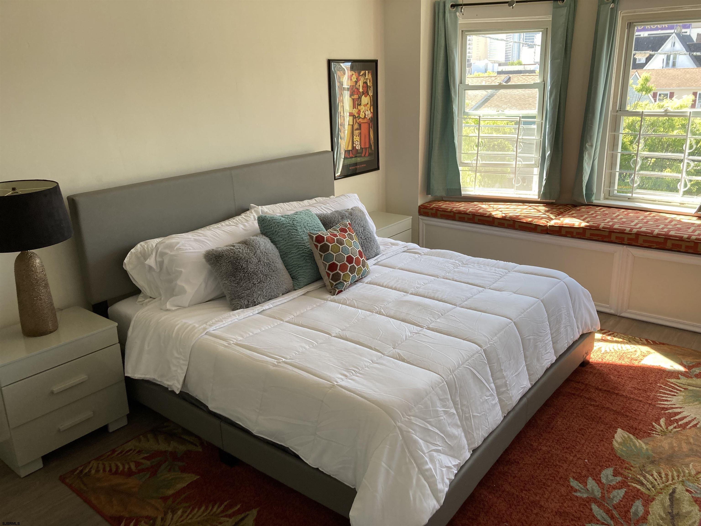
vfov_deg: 49.7
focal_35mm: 28
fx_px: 567
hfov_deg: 63.4
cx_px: 350
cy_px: 263
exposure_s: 1/121
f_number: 1.8
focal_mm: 3.99
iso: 40
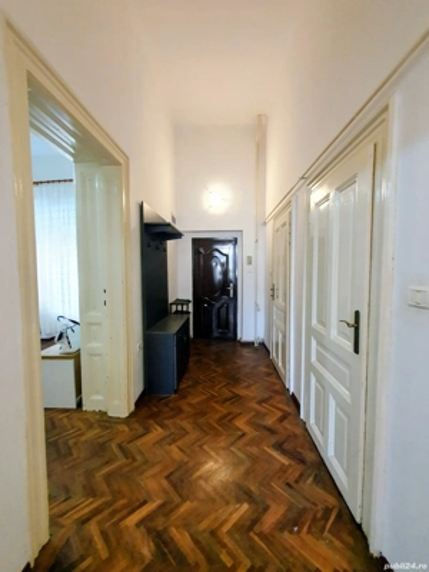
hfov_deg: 89.9
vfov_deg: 106.2
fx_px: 215
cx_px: 214
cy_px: 286
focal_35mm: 13
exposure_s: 1/33
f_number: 2.2
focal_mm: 1.8
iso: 400
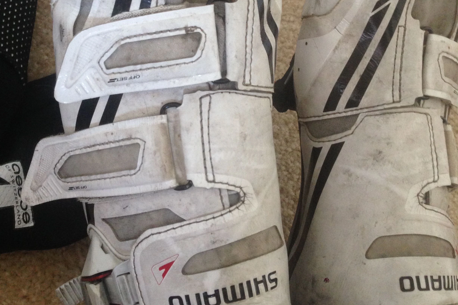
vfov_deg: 28.7
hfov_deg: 42.7
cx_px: 229
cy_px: 64
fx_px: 585
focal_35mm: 46
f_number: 2.4
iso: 160
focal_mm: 4.12
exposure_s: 1/20
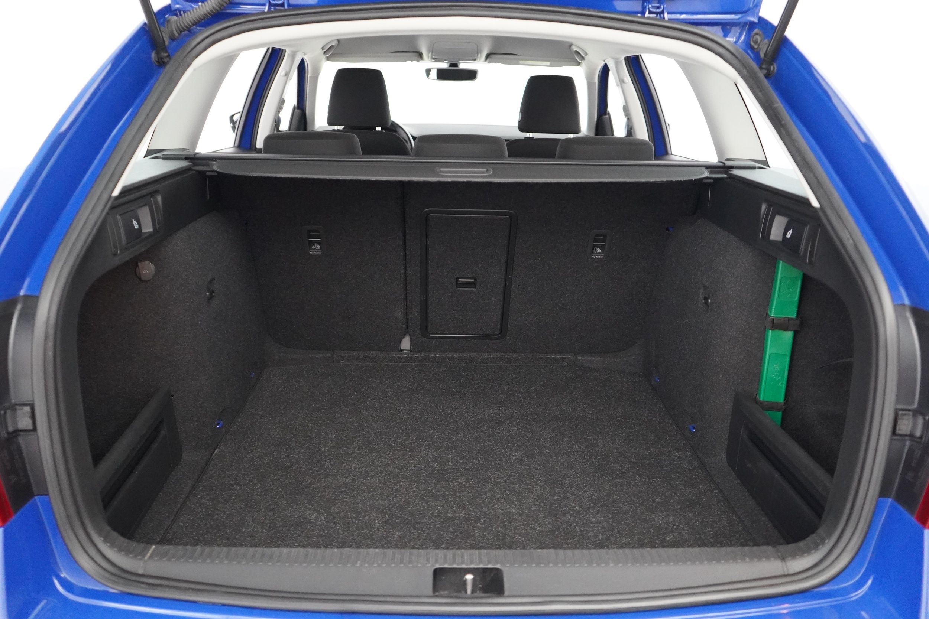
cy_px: 310
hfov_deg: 63.7
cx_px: 464
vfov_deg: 45.0
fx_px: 748
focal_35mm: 29
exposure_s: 1/100
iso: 12800
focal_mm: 29
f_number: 3.5
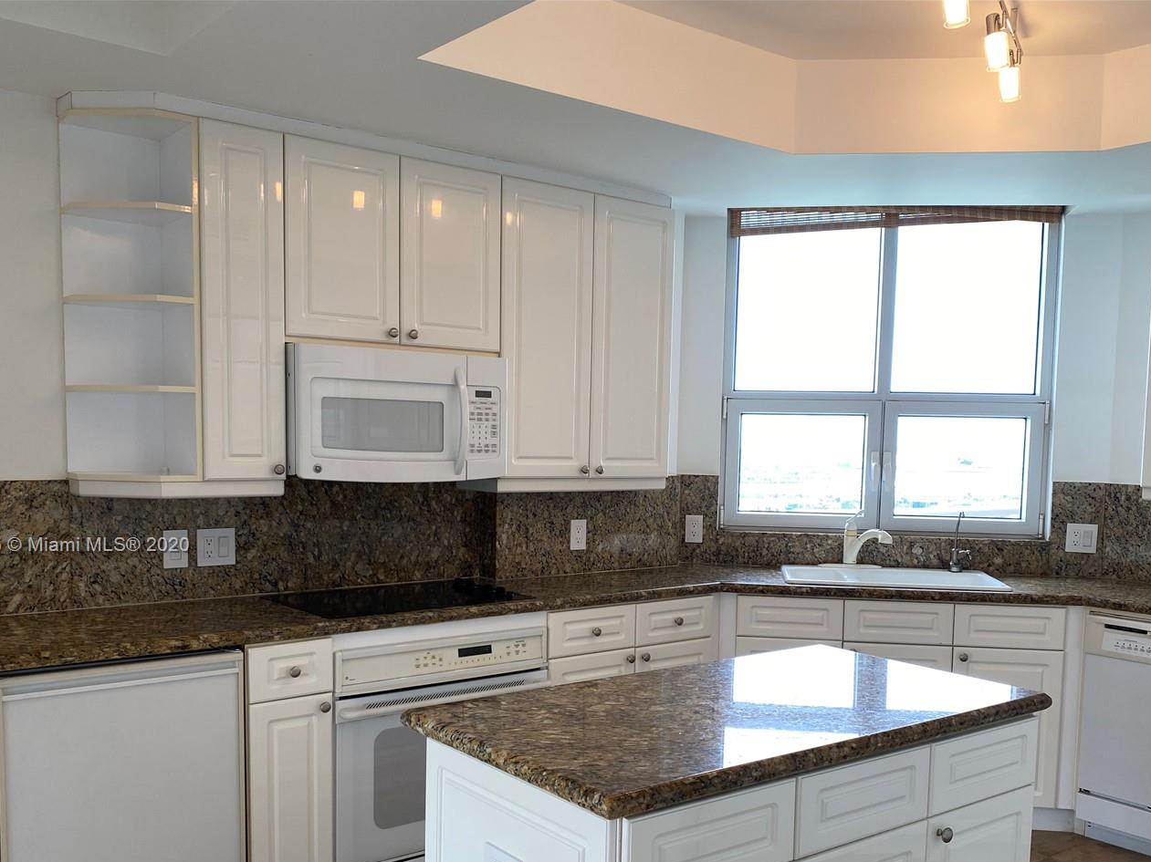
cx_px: 628
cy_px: 546
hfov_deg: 55.3
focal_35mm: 33
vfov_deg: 42.6
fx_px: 1097
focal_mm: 4.25
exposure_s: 1/120
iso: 32
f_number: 1.8
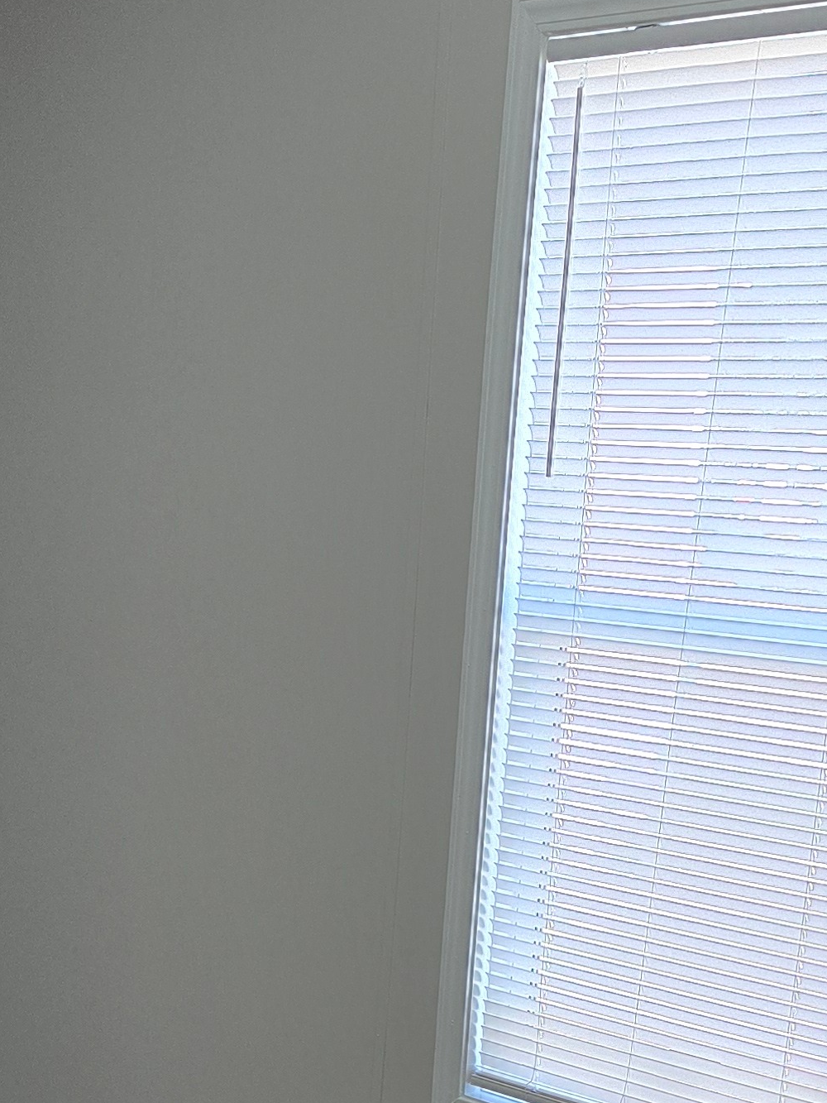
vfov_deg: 25.7
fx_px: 2198
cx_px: 297
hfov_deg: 21.3
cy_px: 1259
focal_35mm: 69
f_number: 1.7
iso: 160
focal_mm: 6.3
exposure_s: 1/180
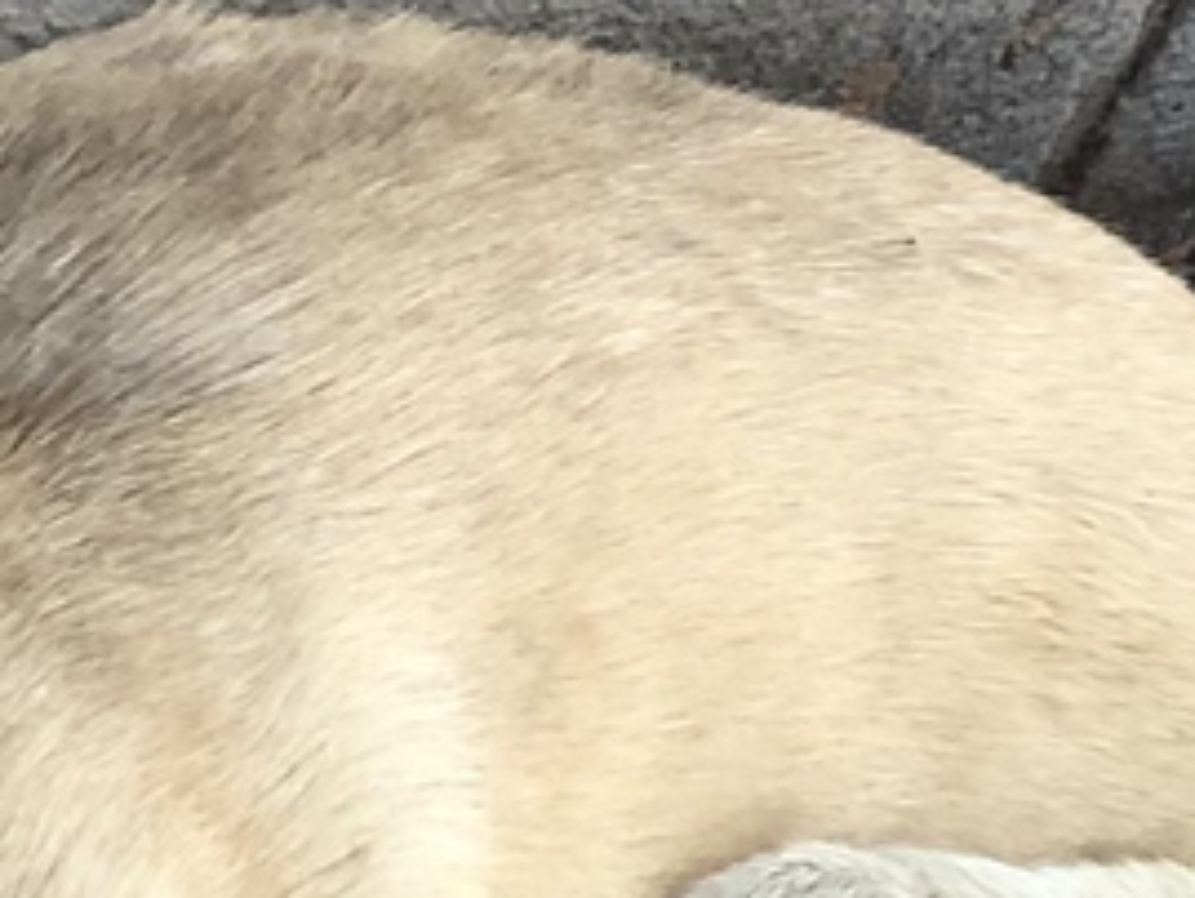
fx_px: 7184
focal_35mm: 208
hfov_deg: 9.3
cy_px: 276
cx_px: 1679
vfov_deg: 7.1
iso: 20
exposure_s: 1/40
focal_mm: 3.99
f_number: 1.8
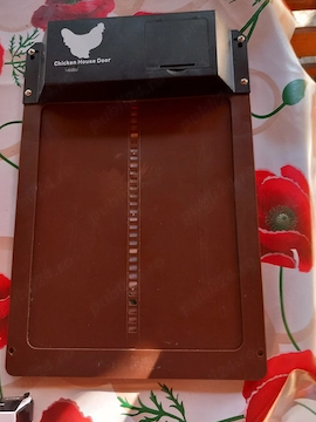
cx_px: 150
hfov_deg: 46.8
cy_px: 207
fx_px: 365
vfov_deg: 60.0
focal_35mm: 30
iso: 160
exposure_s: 1/50
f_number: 1.8
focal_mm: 4
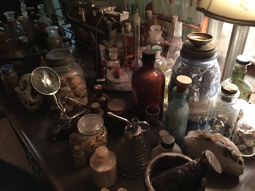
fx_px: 214
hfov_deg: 61.7
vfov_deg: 48.2
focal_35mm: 29
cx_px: 128
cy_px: 96
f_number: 2.2
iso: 320
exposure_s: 1/15
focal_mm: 4.15
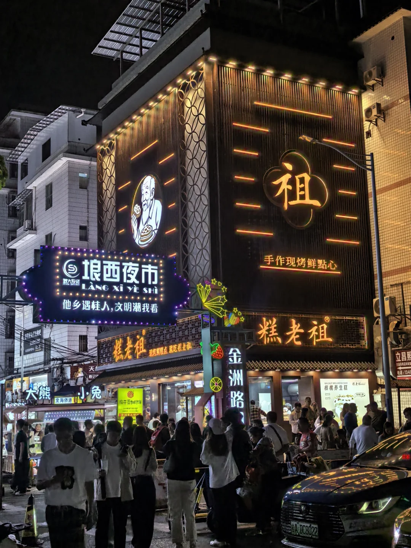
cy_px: 274
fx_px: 760
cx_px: 206
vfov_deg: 39.7
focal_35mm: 48
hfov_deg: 30.3
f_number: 1.6
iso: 50
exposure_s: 1/135
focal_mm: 8.5
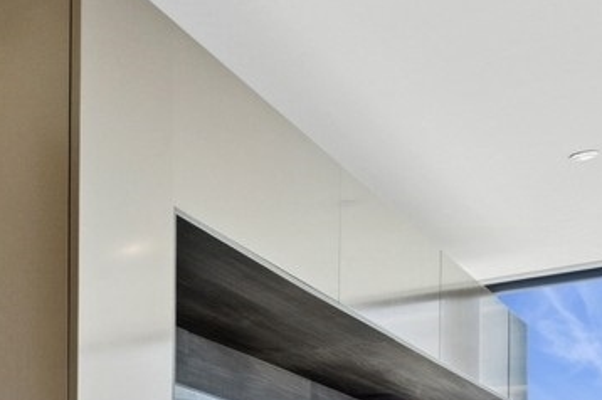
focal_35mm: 67
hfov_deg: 22.4
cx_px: -385
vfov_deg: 17.9
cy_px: 619
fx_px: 1119
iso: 200
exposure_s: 1/10
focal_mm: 10
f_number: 11
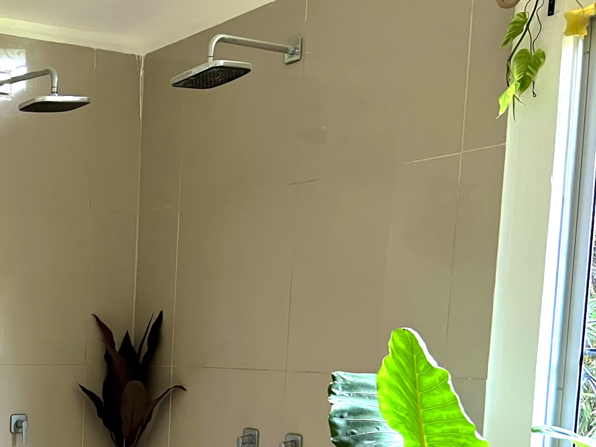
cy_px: 448
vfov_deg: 23.7
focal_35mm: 59
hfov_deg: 29.2
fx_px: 1016
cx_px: -77
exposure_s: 1/60
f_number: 1.5
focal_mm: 5.7
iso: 125
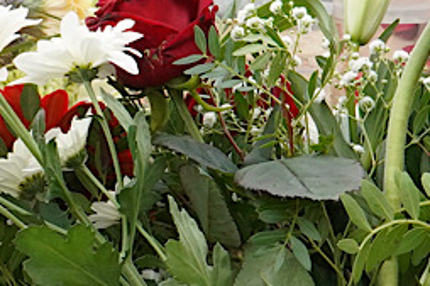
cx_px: -300
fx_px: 3426
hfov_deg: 7.0
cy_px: 124
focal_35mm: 287
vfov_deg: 4.8
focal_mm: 38
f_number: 14
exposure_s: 1/80
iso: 640
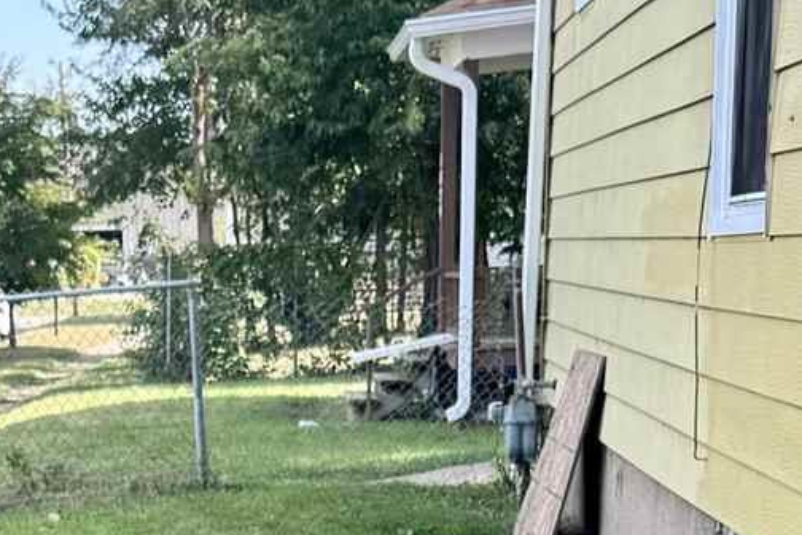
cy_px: 1083
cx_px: 237
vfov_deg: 10.9
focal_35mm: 114
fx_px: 2539
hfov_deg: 17.9
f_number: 1.78
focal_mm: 6.76
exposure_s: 1/715
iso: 80
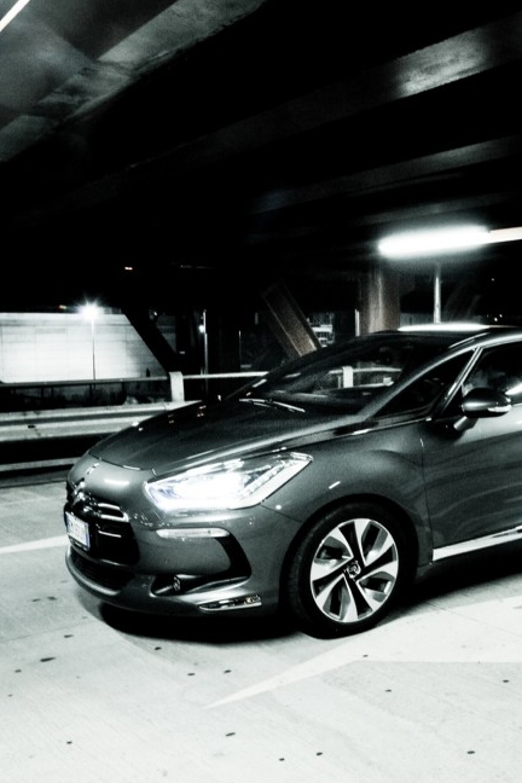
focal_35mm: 37
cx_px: 482
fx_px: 805
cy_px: 398
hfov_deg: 33.8
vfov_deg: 51.9
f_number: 10
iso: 3200
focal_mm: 24
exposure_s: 1/10
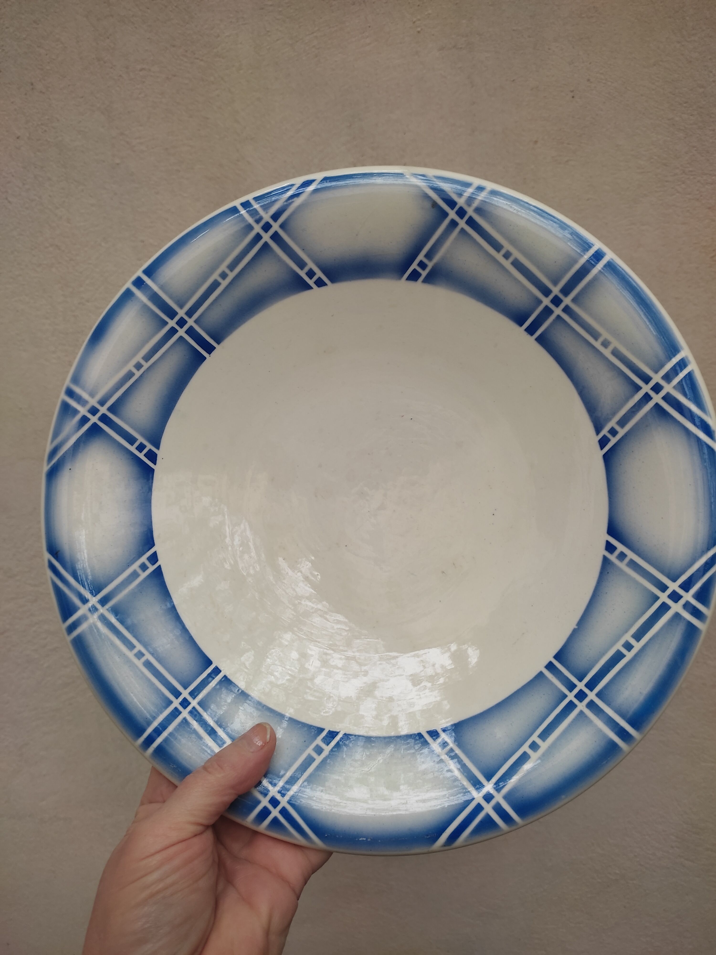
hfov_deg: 53.1
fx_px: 717
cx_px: 358
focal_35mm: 26
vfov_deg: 67.3
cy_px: 478
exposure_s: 1/33
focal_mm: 4.74
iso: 224
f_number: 1.79
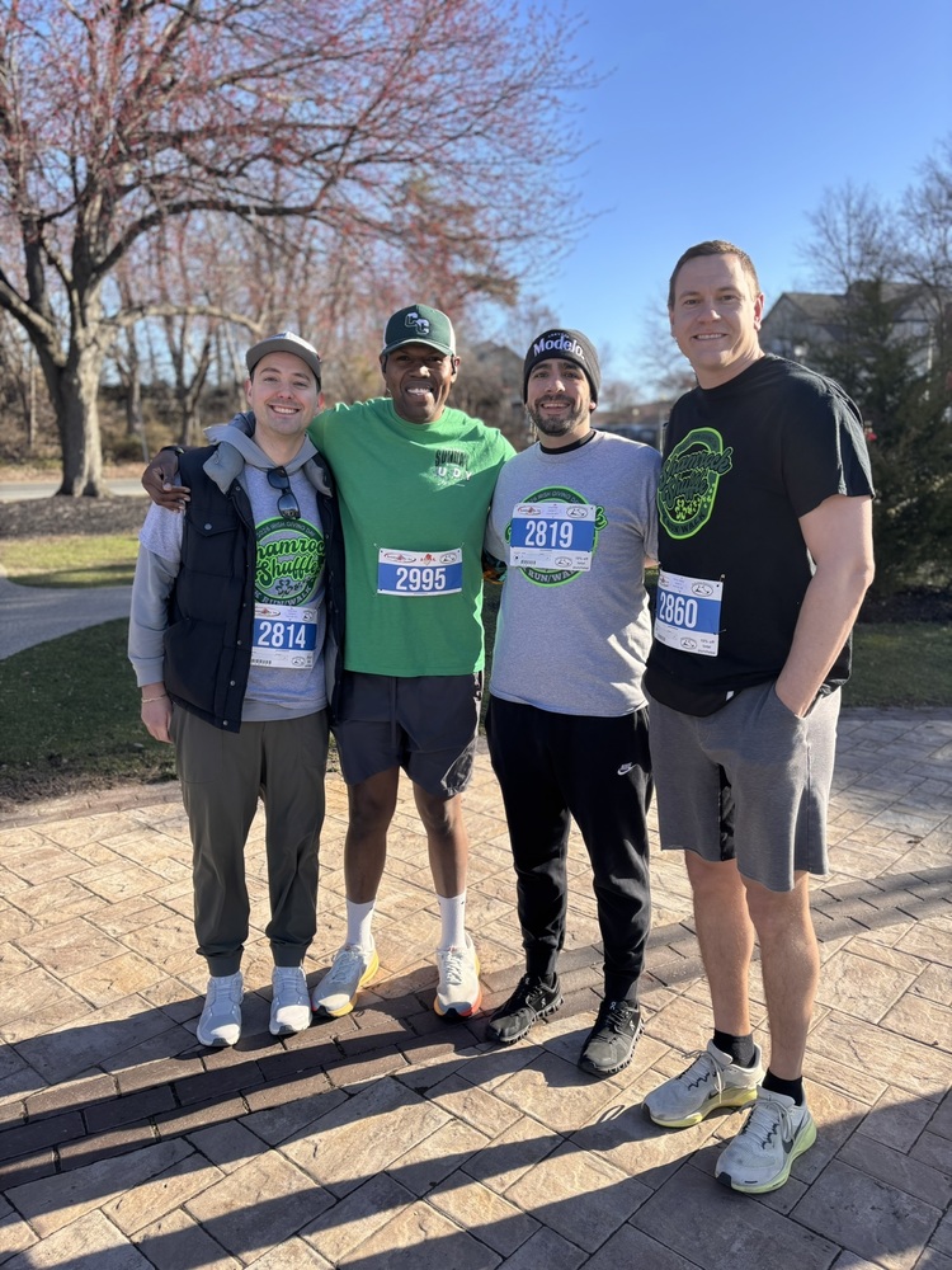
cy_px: 635
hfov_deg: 53.1
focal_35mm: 26
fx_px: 953
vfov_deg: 67.3
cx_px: 476
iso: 50
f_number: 1.6
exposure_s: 1/1115
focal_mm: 5.96
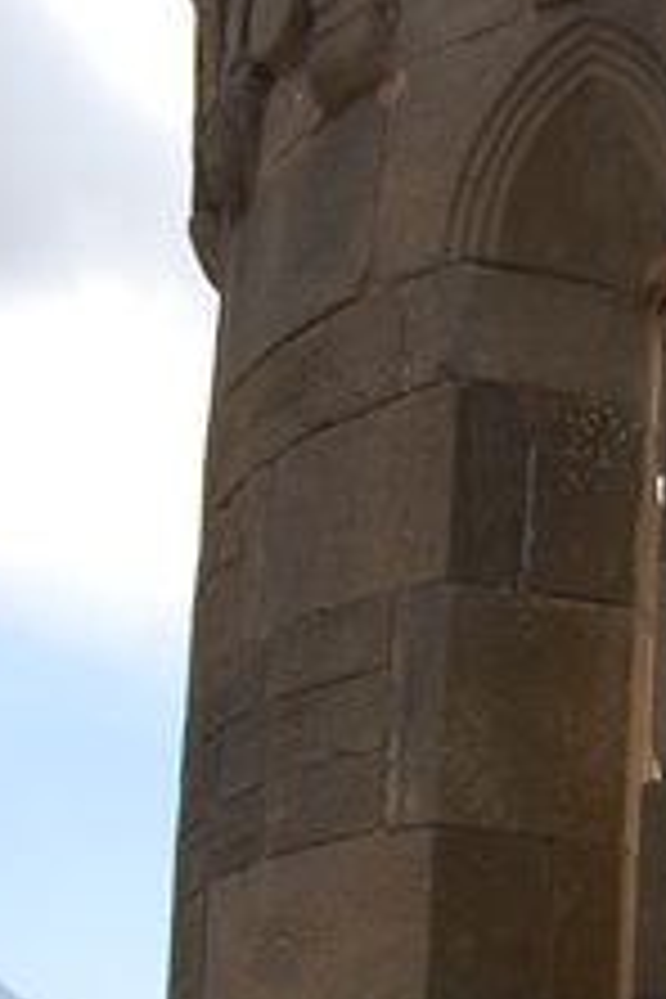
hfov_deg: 11.6
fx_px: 3219
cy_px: 808
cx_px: 794
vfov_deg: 17.5
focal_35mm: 116
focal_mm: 18
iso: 200
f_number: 8
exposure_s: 1/500
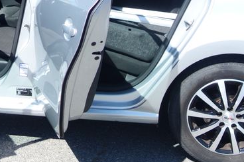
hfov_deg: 25.3
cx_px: 32
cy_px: 24
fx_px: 528
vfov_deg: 17.3
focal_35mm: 78
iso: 125
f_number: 1.8
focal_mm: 10.4
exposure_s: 1/2000
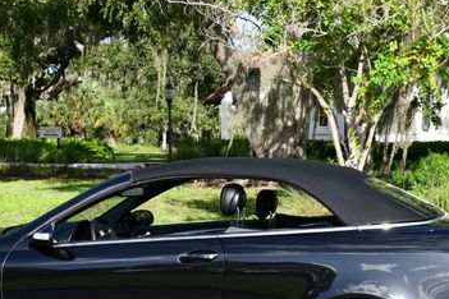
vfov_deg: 14.4
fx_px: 1185
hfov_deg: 21.4
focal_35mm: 95
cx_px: 180
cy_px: 197
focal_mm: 26
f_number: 8
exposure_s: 1/250
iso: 140
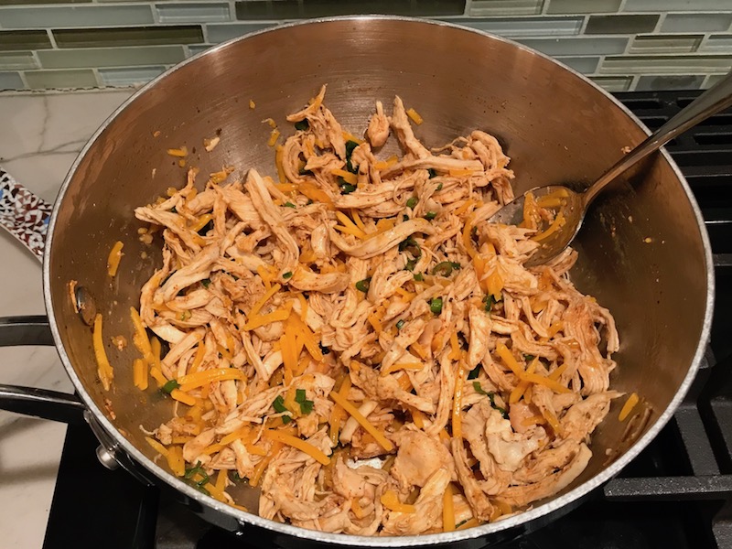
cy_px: 274
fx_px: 592
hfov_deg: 63.4
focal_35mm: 28
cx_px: 366
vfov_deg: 49.7
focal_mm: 3.99
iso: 40
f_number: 1.8
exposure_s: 1/20
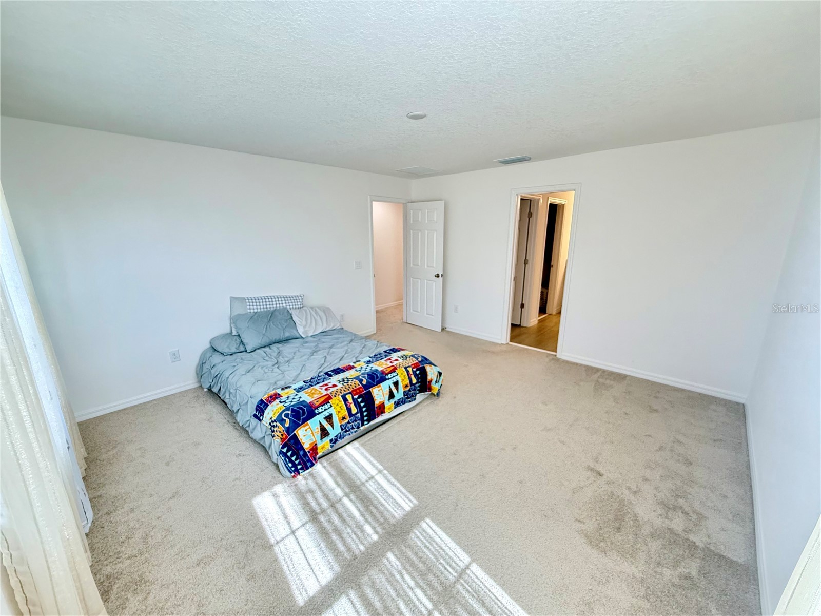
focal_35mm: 14
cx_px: 410
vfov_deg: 85.7
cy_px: 308
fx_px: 332
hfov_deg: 102.1
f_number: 2.2
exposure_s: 1/120
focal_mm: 2.22
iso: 320
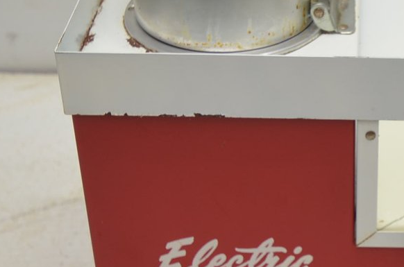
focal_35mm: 106
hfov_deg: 19.1
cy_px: 158
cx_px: 342
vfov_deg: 12.8
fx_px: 1187
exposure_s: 1/100
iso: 200
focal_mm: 24
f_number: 4.5
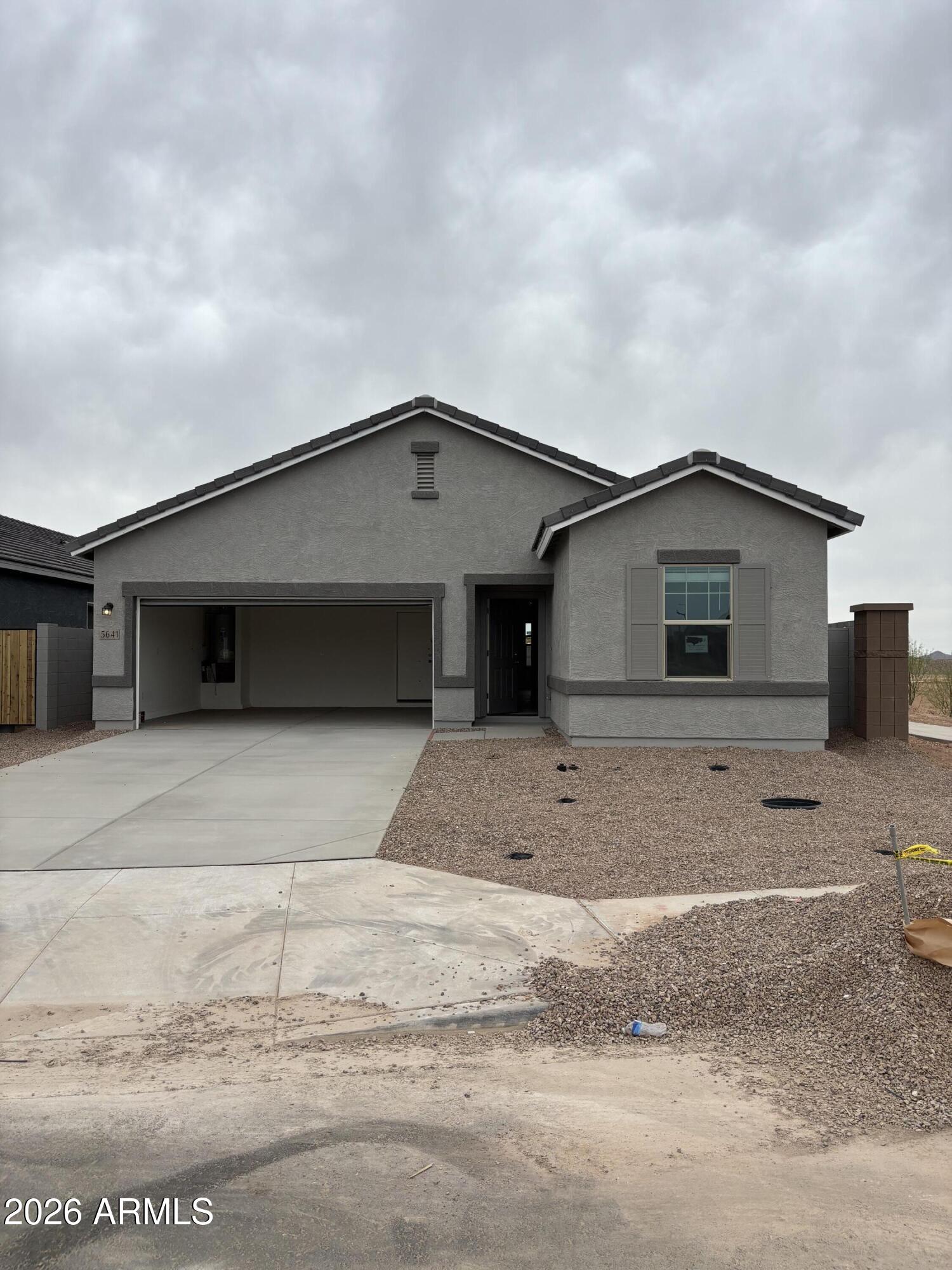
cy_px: 635
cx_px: 476
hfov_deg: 53.1
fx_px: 953
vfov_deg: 67.3
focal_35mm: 26
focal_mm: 5.96
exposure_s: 1/3937
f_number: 1.6
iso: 50
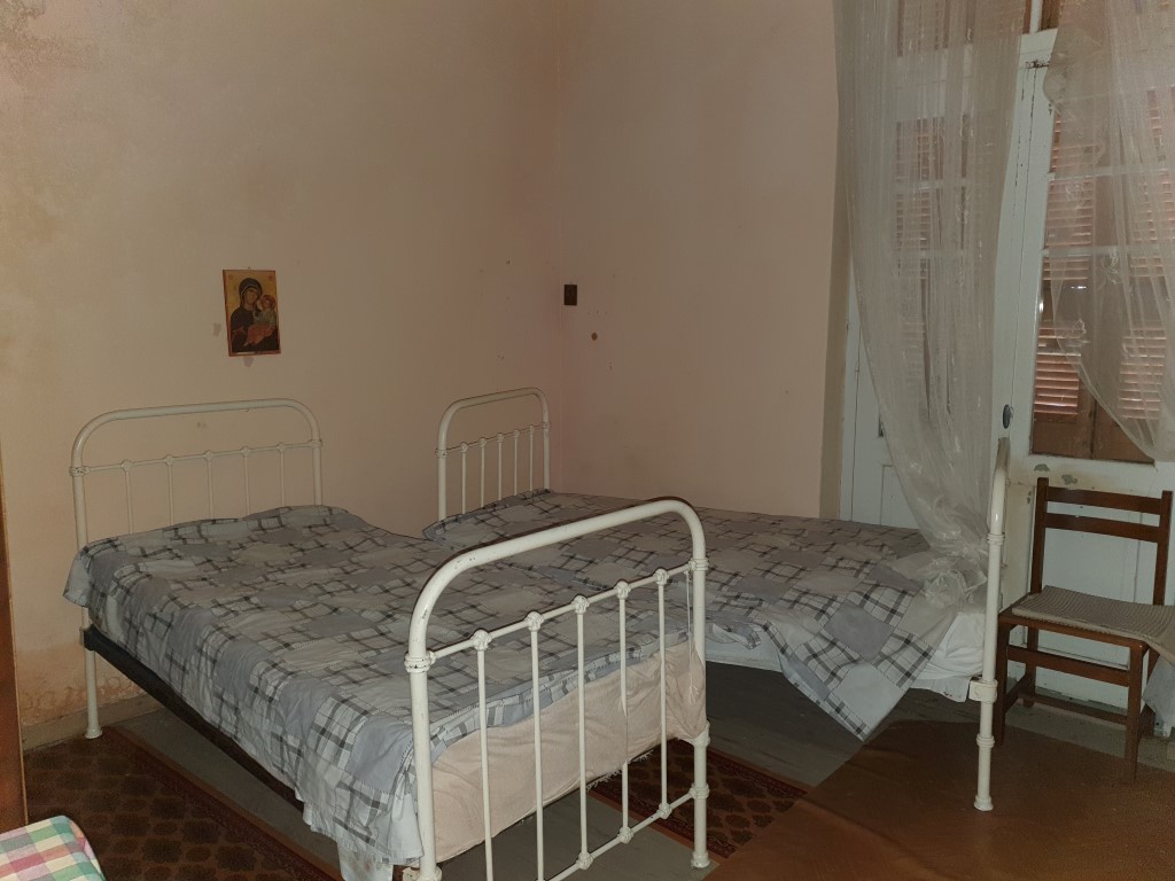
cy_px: 440
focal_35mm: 26
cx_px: 588
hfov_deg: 67.3
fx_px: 883
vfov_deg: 53.1
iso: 125
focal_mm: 4.32
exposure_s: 1/19
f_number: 1.5
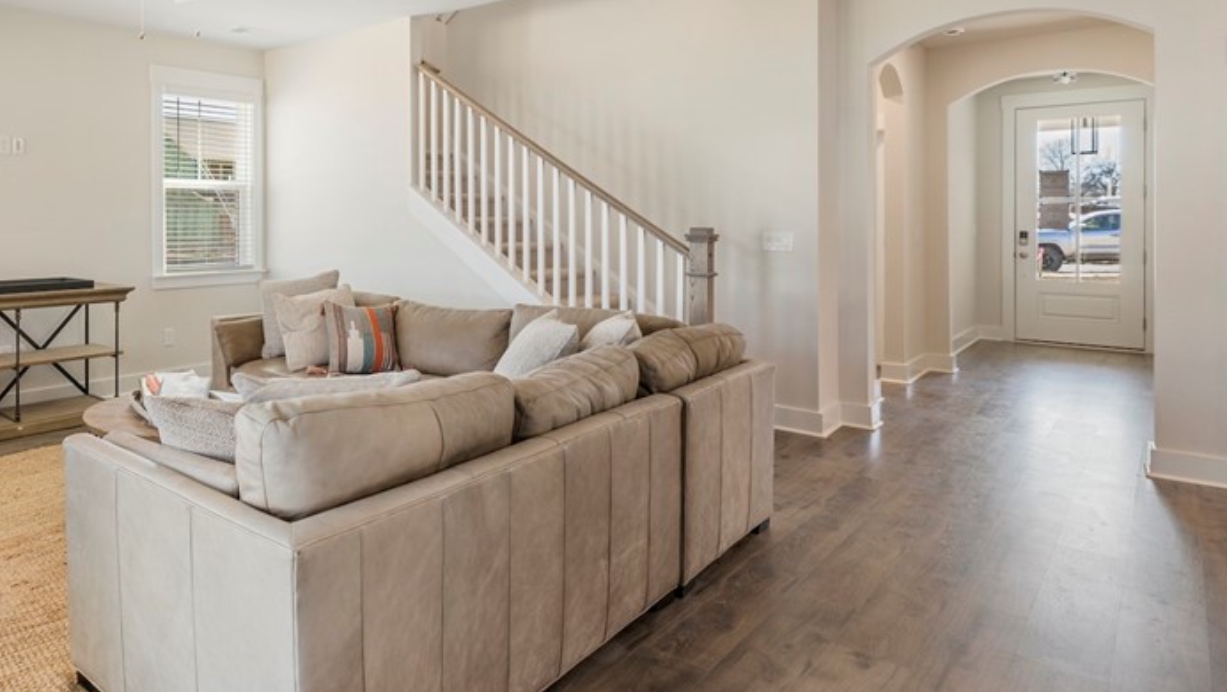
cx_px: 284
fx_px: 749
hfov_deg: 72.3
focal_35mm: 23
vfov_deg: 48.9
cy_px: 241
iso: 400
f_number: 5.6
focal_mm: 14
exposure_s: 1/10
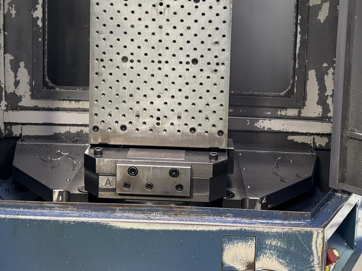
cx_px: 180
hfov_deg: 38.9
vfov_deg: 28.8
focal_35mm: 49
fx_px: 512
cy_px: 39
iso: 400
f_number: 1.78
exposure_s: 1/50
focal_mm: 6.76
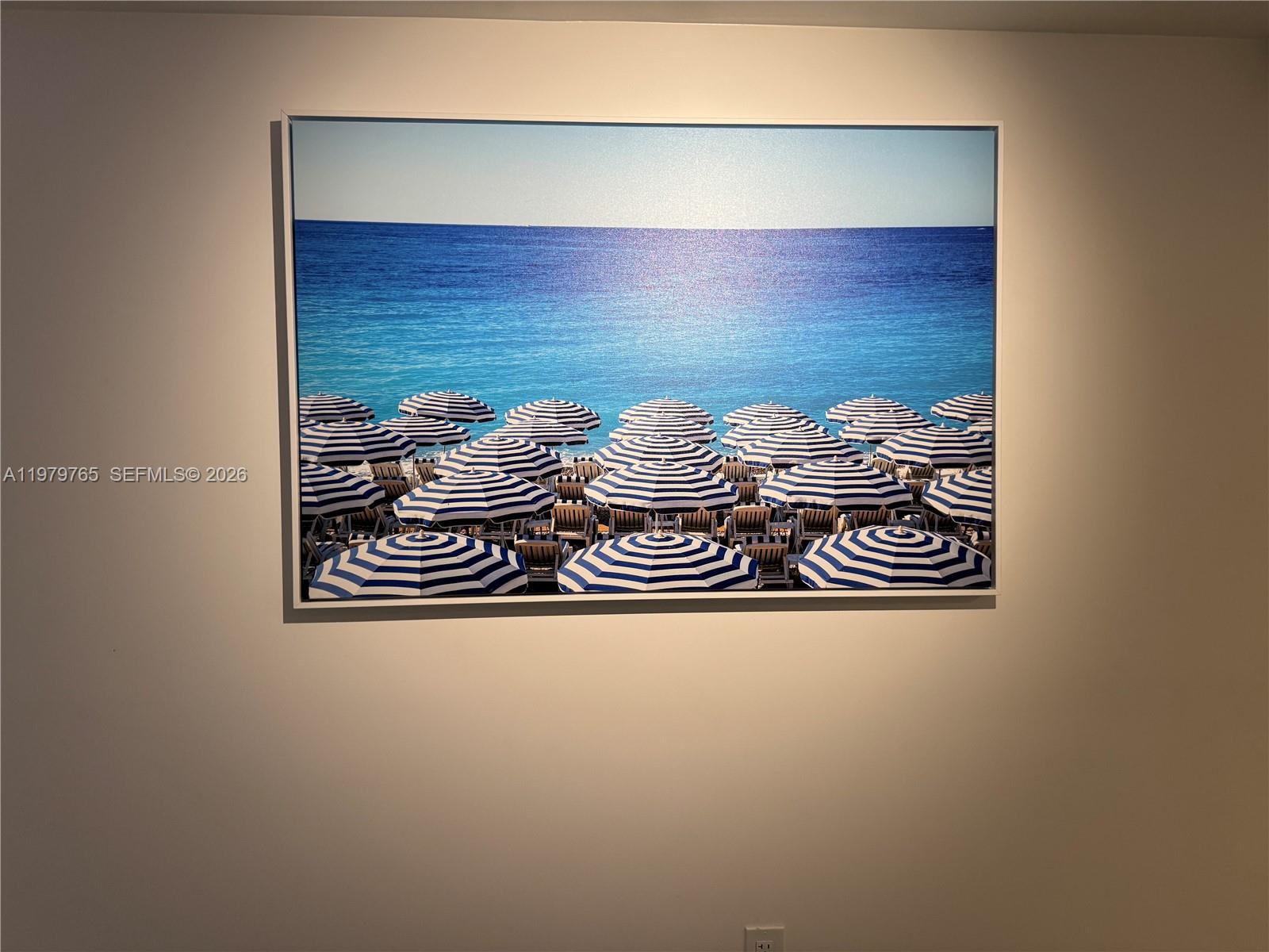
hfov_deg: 71.6
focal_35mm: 24
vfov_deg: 56.8
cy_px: 476
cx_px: 634
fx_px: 880
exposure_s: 1/120
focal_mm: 6.76
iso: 160
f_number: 1.78
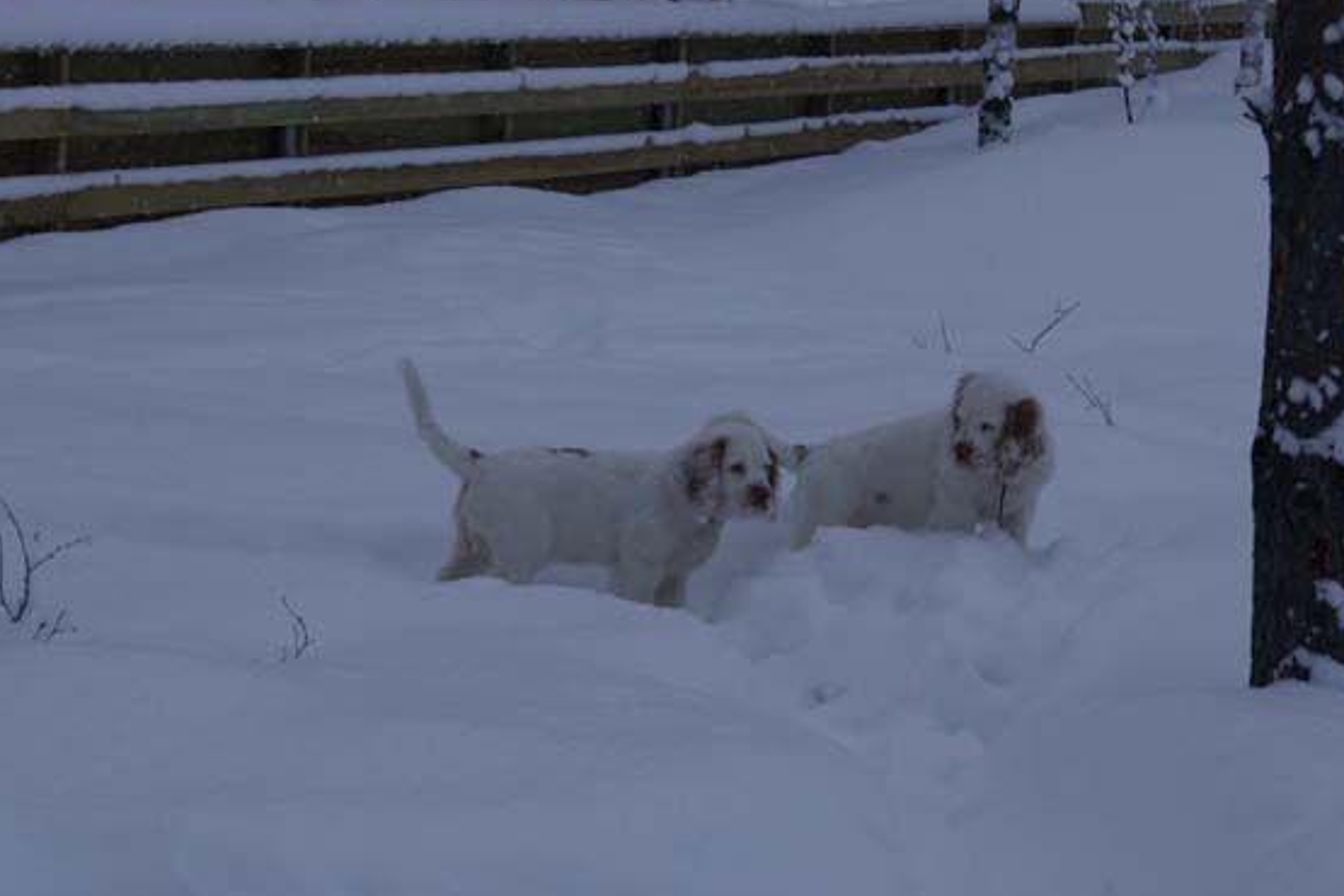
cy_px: 356
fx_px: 5301
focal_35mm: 142
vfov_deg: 9.7
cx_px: 651
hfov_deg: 14.4
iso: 100
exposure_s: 1/125
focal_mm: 70
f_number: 8
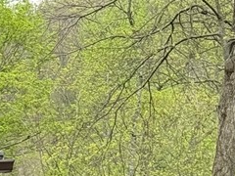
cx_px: -133
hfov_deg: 9.4
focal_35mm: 205
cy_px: 313
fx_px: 1392
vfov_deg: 7.1
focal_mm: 6.76
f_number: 1.78
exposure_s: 1/987
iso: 100
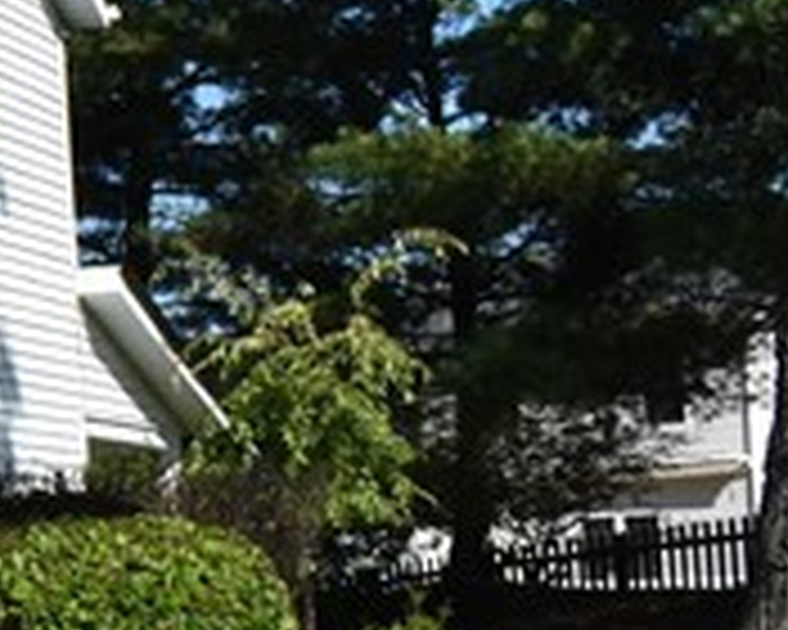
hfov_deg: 10.1
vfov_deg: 9.8
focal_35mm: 157
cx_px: -1301
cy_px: 338
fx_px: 3662
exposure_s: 1/320
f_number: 9
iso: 100
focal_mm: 18
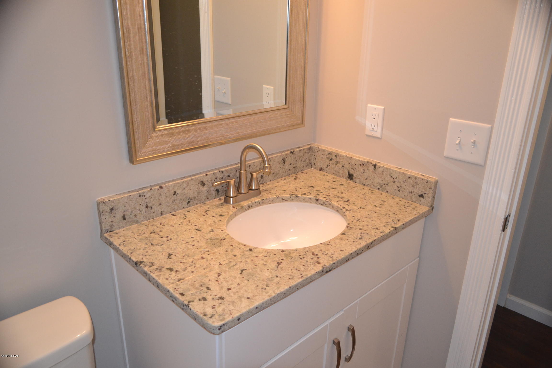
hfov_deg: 67.4
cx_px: 276
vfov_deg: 47.9
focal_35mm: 27
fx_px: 414
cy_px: 184
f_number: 3.5
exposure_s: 1/60
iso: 1400
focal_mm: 18
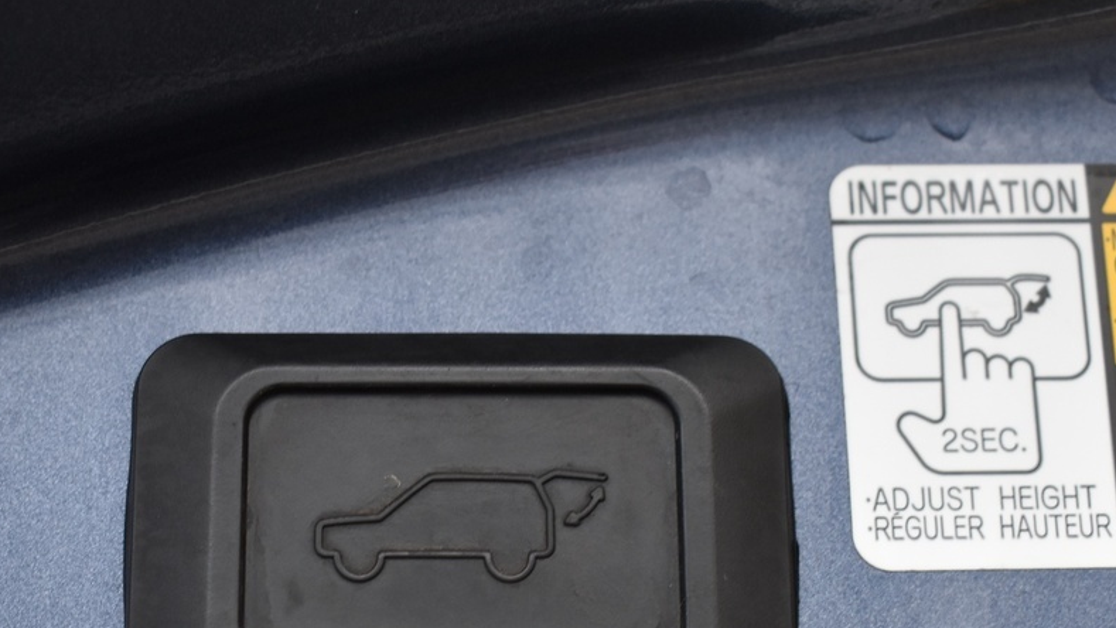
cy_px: 523
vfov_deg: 13.8
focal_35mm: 87
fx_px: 2577
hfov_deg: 24.4
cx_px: 431
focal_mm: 27
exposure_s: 1/40
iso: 560
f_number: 4
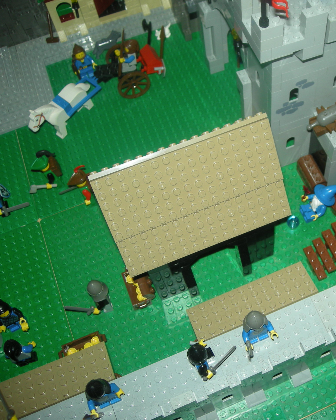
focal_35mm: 46
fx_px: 572
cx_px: 281
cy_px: 209
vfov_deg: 40.3
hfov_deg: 31.7
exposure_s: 1/60
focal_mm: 5.7
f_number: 2.8
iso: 50
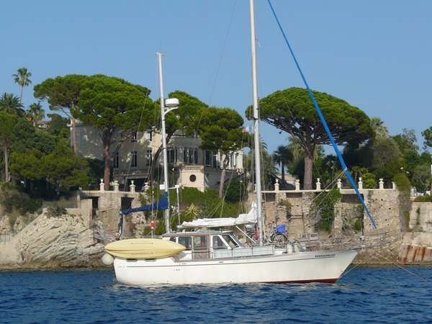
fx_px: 1310
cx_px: 216
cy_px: 162
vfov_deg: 14.1
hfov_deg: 18.7
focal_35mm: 105
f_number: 6.3
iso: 80
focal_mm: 15.6
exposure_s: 1/400
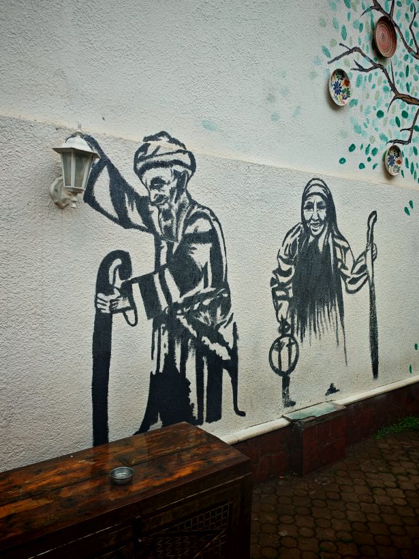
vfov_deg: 63.4
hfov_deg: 49.7
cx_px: 213
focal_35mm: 28
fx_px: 452
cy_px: 271
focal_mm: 6.83
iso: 250
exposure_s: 1/50
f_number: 1.4
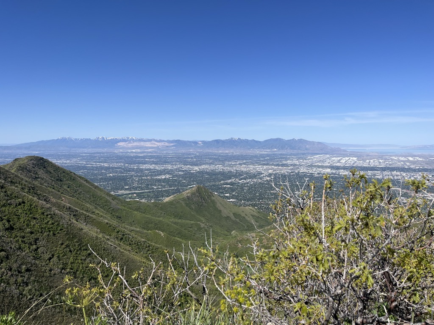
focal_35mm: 26
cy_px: 162
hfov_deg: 67.3
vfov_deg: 53.1
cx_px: 217
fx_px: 326
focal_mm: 5.1
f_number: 1.6
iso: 50
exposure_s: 1/5319
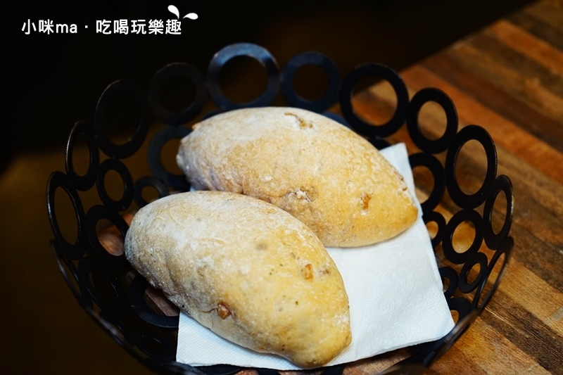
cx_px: 282
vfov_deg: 26.5
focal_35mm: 51
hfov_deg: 38.9
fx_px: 797
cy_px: 188
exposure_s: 1/60
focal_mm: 51
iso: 1250
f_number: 4.5
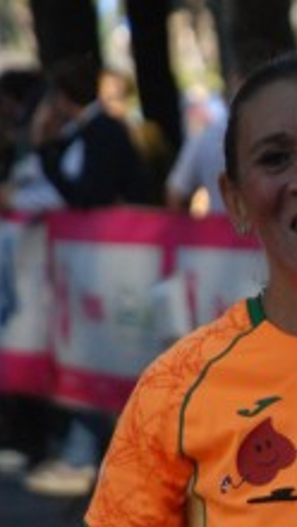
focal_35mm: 579
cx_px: 480
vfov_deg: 3.7
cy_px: 481
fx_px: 8100
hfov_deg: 2.1
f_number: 5.6
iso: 1000
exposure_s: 1/640
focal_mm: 135
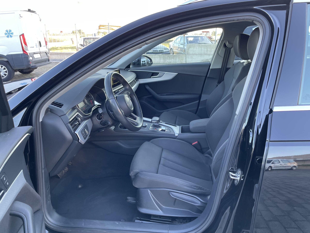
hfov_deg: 67.3
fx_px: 233
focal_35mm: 26
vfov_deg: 53.1
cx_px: 155
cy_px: 116
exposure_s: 1/121
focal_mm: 4.2
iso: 100
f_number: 1.6
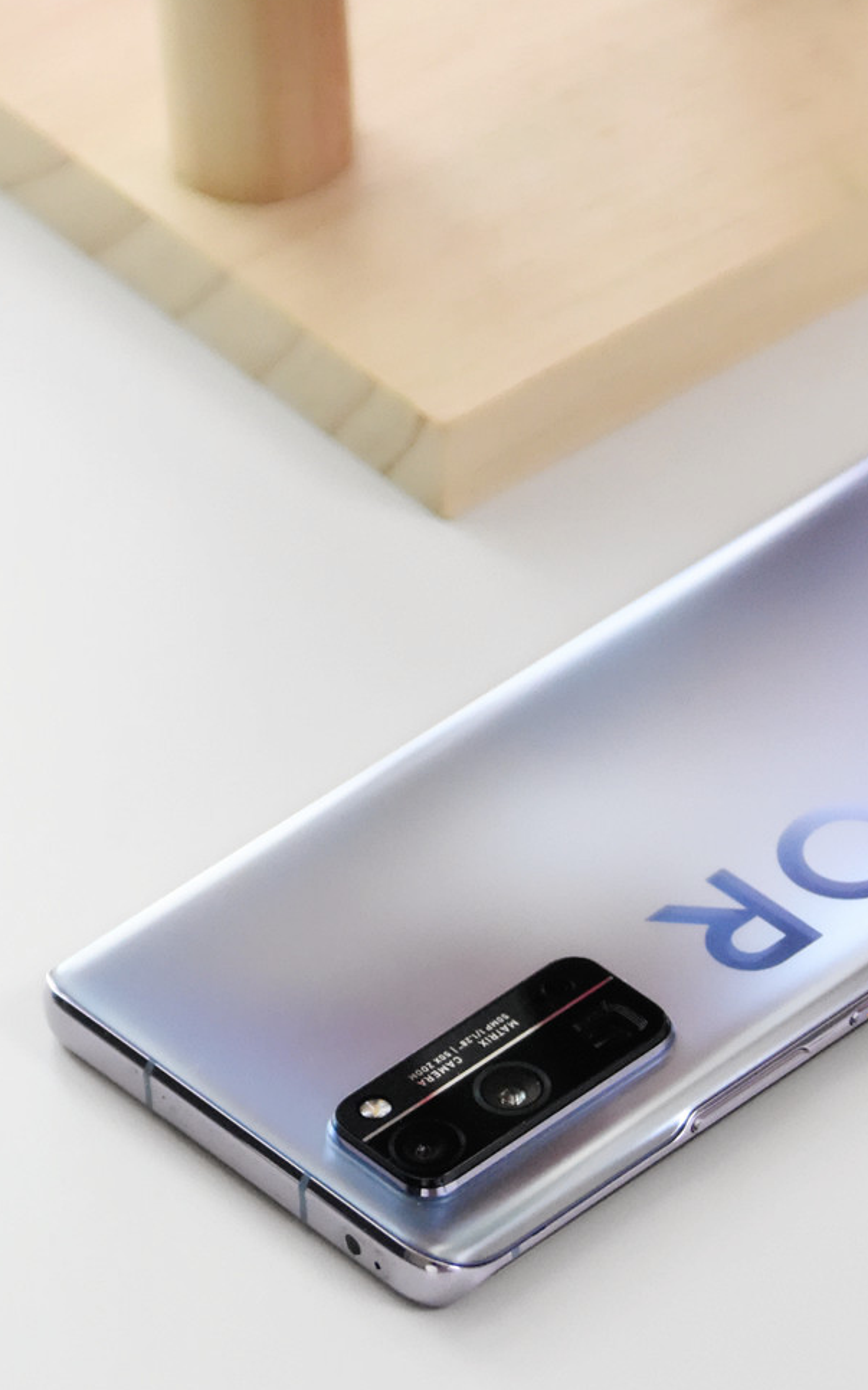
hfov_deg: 6.2
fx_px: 8063
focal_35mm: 213
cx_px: 429
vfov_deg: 9.8
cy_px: 785
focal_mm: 70
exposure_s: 1/500
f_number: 5.3
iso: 4000
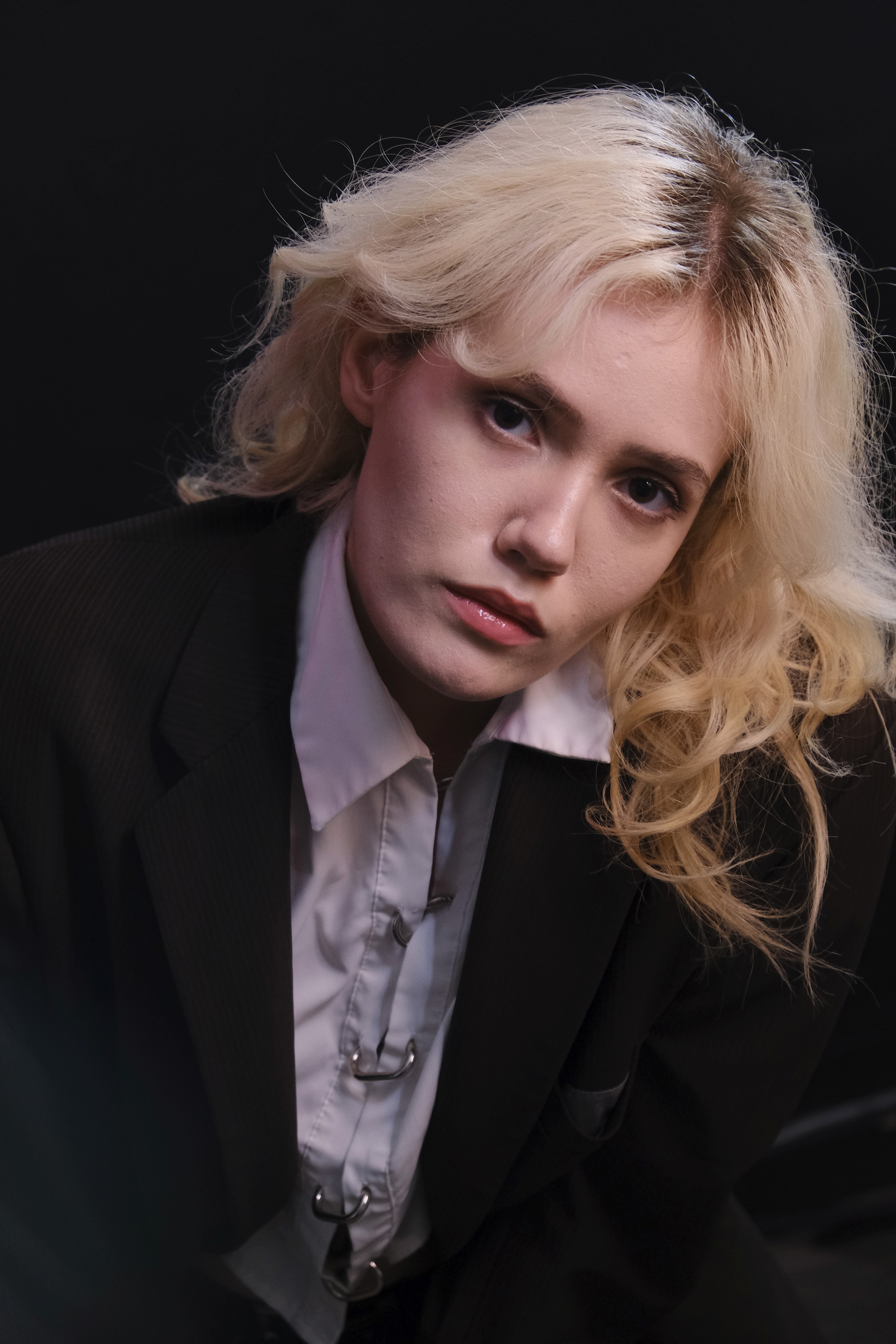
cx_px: 448
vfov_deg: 24.5
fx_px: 3098
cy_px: 672
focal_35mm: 83
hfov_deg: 16.5
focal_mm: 55
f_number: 4
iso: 2000
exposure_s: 1/50
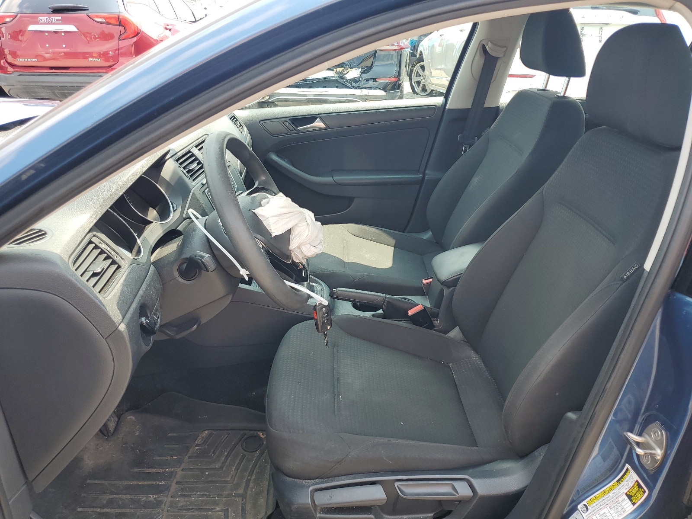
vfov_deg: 53.1
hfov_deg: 67.3
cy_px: 260
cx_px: 346
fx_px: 520
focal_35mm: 26
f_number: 1.5
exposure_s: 1/476
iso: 50
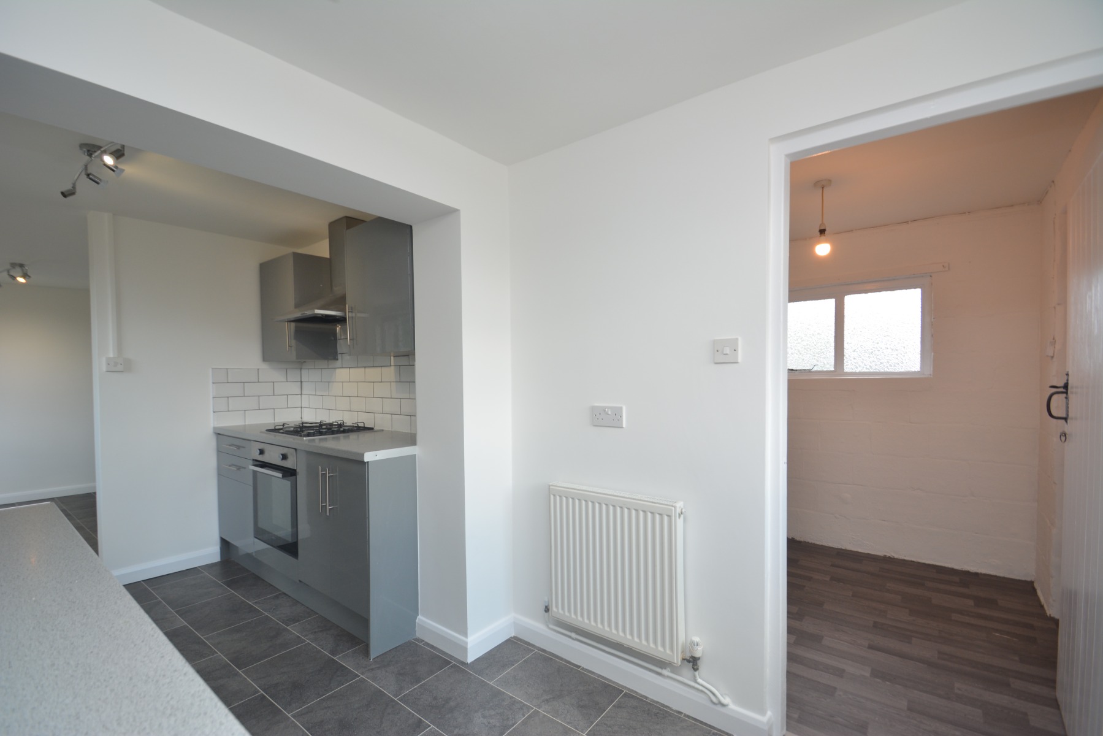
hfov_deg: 100.4
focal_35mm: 15
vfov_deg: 77.3
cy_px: 368
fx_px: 460
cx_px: 552
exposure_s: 1/80
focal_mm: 10
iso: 200
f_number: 4.5
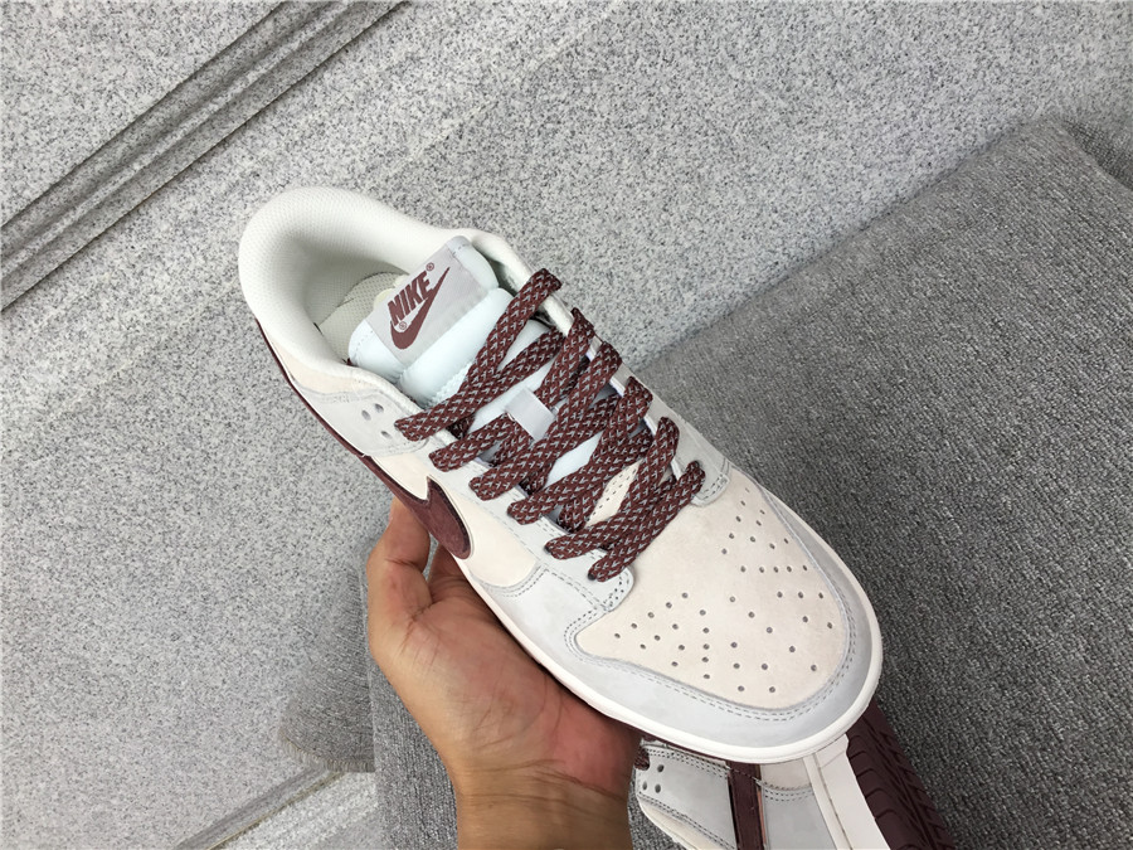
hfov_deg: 58.4
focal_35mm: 31
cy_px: 425
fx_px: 1015
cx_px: 566
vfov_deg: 45.4
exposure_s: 1/104
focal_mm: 3.3
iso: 25
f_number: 2.4
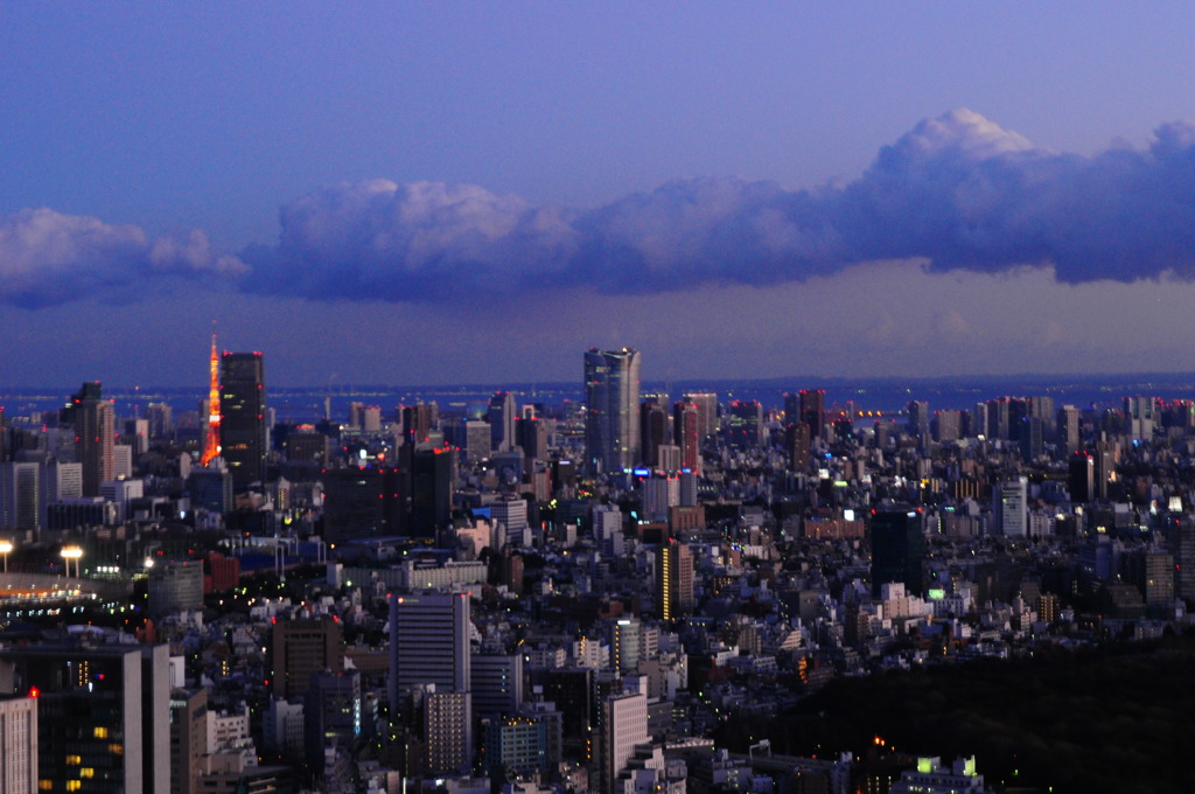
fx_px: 2735
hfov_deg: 24.6
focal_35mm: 82
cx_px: 598
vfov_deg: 16.5
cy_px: 397
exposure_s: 1.3
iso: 800
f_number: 13
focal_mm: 55
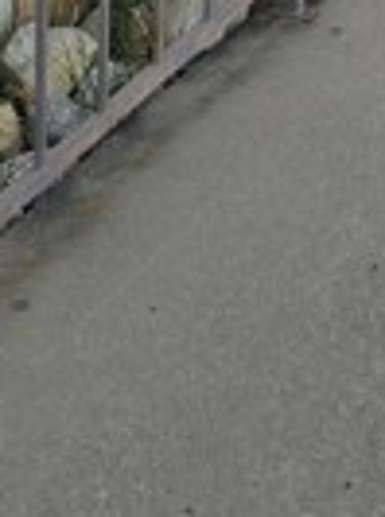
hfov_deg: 13.2
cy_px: -470
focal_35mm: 111
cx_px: 284
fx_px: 1654
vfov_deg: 15.0
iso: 12
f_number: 1.7
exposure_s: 1/957
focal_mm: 6.3
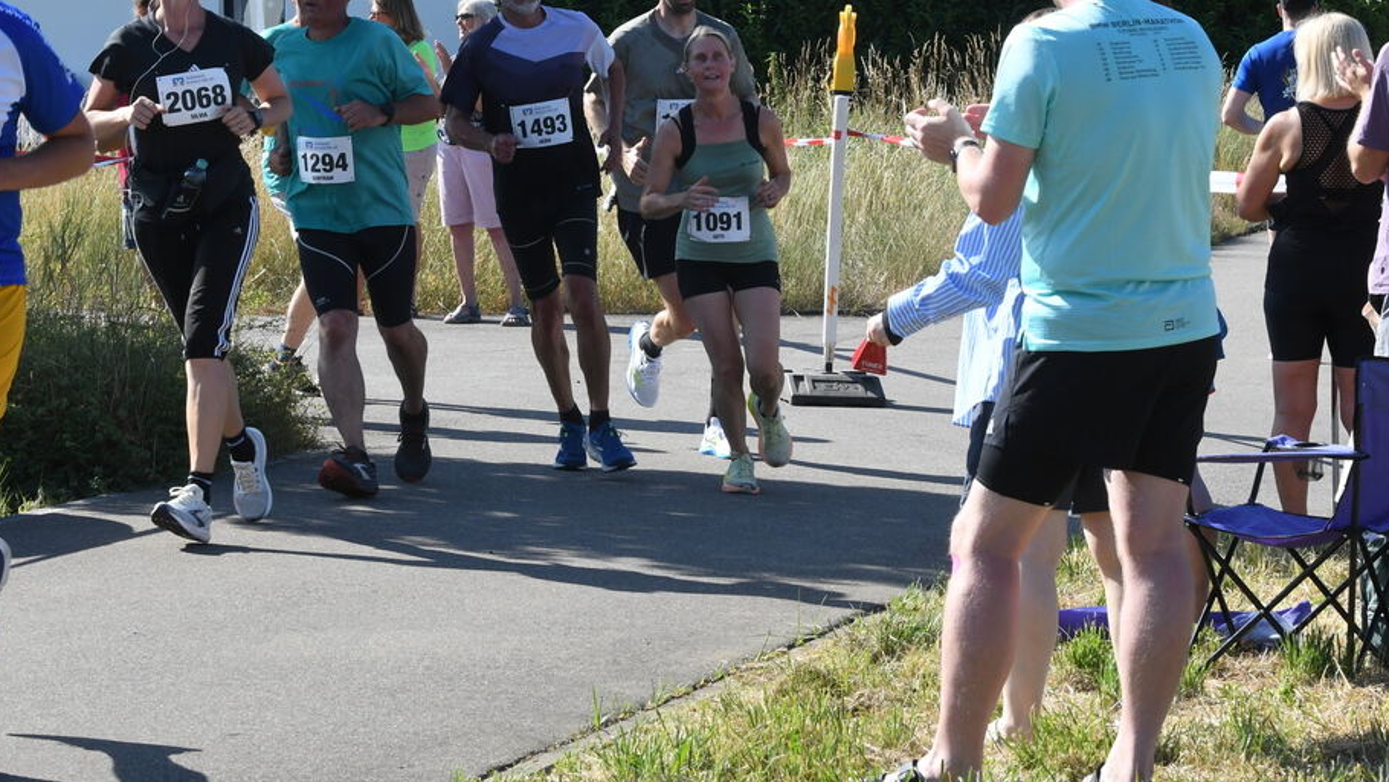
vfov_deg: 8.4
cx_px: 702
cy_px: 208
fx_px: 5341
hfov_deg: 14.8
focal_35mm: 145
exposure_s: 1/320
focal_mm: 70
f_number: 14
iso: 640
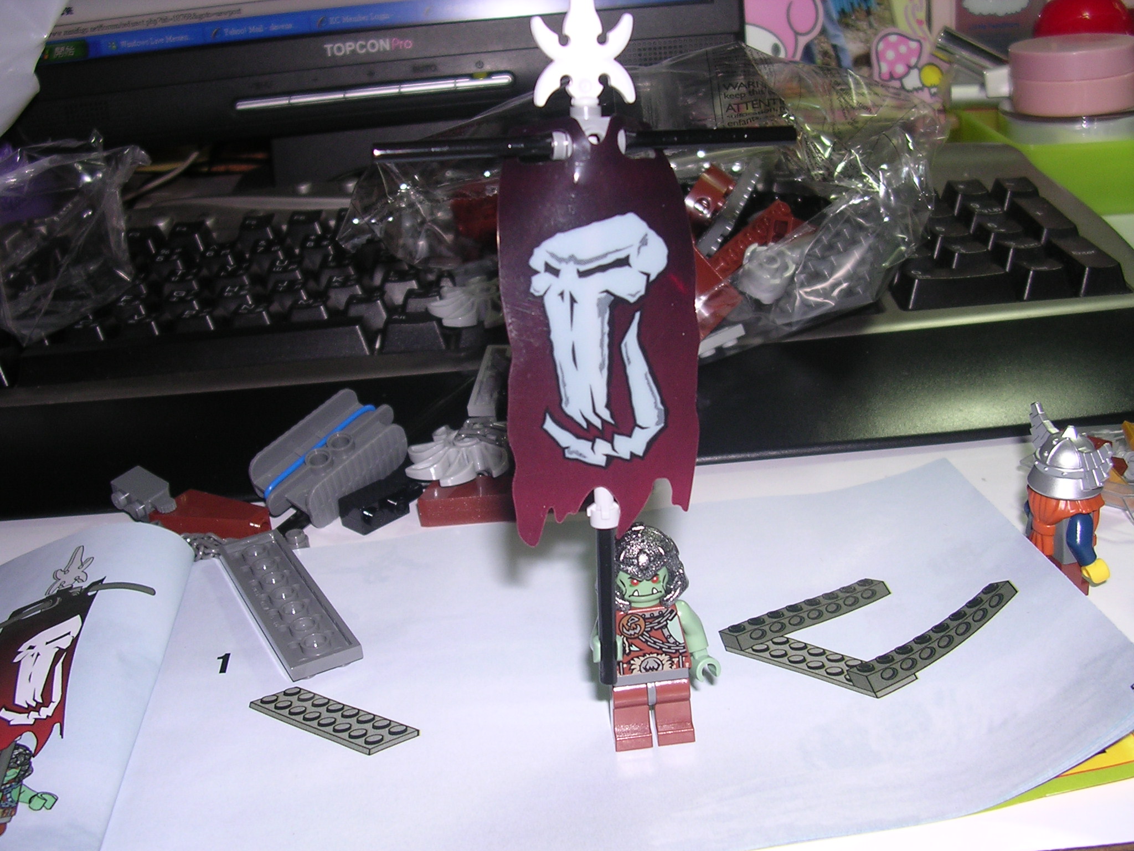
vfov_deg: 37.7
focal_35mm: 38
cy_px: 426
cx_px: 567
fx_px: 1245
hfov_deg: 49.0
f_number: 2.8
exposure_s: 1/60.1
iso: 100
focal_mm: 5.8
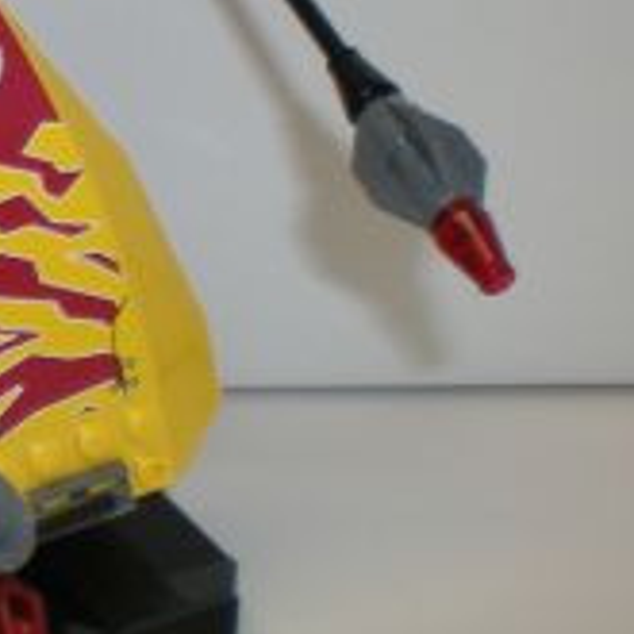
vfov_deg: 13.2
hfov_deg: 12.8
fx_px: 2694
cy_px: -4
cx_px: -284
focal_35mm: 130
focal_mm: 6.3
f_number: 3.1
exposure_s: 1/34.7
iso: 64
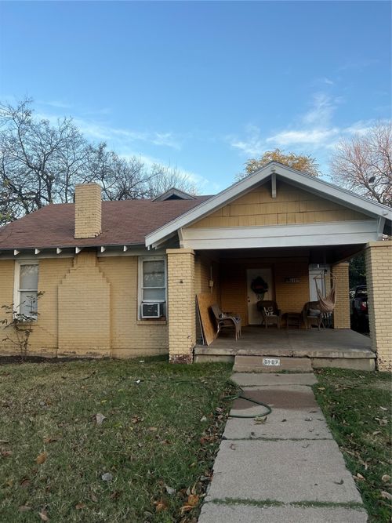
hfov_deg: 53.0
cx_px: 196
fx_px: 393
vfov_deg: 67.3
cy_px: 262
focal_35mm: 26
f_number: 1.5
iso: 50
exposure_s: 1/366
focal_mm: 5.7
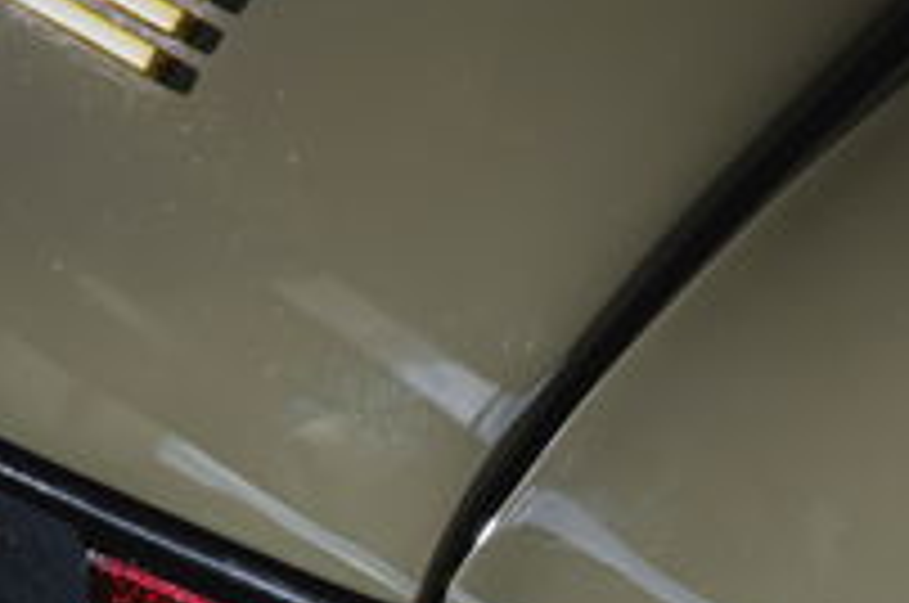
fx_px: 7941
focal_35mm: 315
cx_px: 1508
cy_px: 1156
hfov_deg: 6.4
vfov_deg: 4.3
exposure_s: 1/160
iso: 250
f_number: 5.6
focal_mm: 62
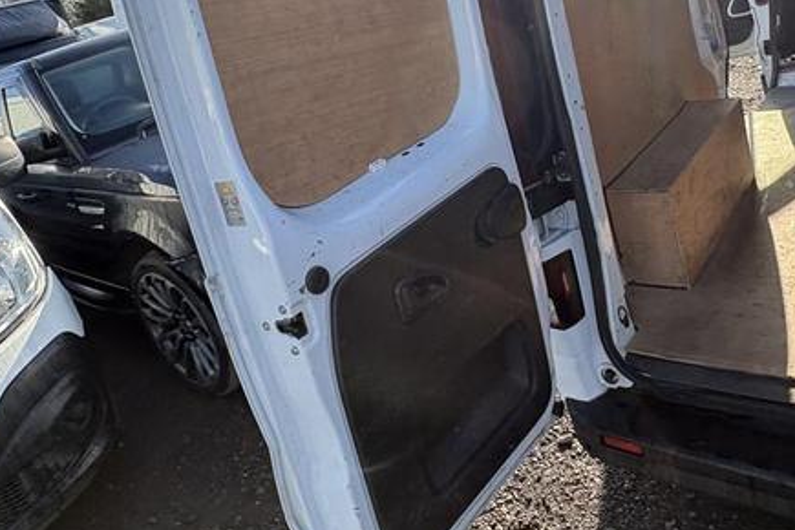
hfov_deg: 61.7
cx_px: 446
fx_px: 662
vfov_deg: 42.5
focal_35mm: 30
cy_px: 144
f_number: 2.2
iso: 50
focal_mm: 2.22
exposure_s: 1/364
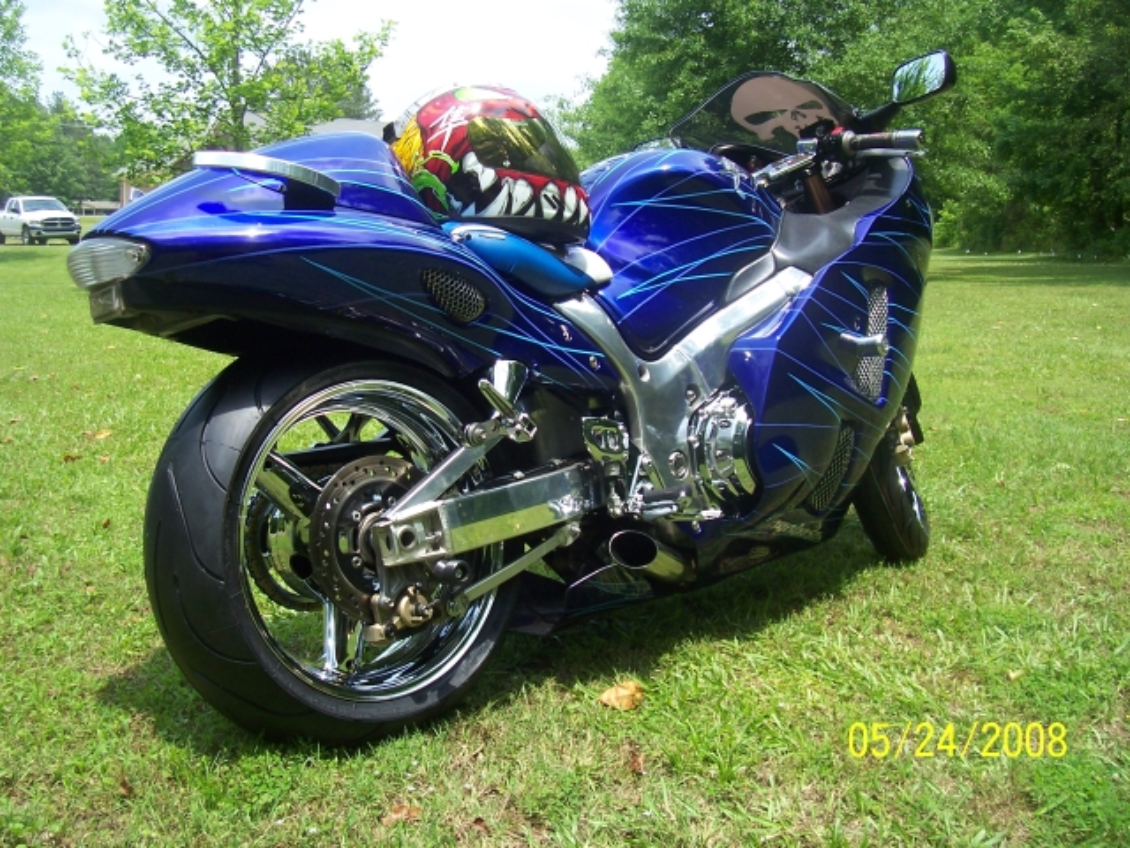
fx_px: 1110
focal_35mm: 34
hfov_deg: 54.0
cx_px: 565
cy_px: 424
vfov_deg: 41.8
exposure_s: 1/750
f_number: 2.7
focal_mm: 5.6
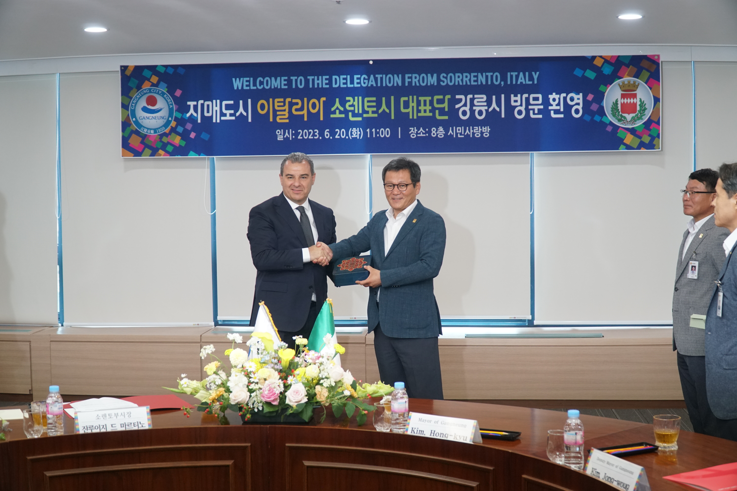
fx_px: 921
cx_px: 368
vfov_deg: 29.9
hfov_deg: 43.6
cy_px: 246
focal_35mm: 45
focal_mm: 30
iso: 1000
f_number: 4
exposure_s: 1/160
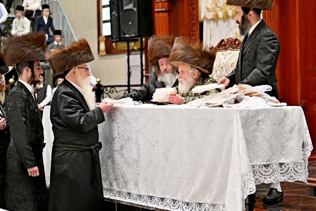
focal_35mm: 87
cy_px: 106
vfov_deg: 15.7
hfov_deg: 23.4
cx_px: 157
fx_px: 764
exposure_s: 1/320
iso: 250
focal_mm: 86
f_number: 2.8
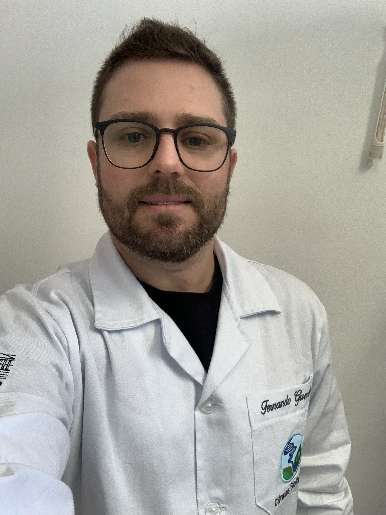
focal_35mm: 32
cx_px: 193
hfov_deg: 44.2
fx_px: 476
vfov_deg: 56.8
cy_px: 258
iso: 200
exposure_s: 1/60
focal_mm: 2.87
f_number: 2.2
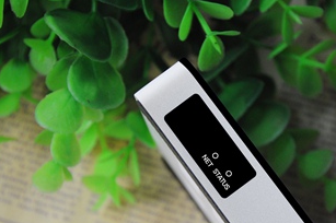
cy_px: 174
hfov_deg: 15.5
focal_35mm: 132
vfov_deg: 10.3
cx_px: 210
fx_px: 1230
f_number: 4.8
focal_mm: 45
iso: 800
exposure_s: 1/40
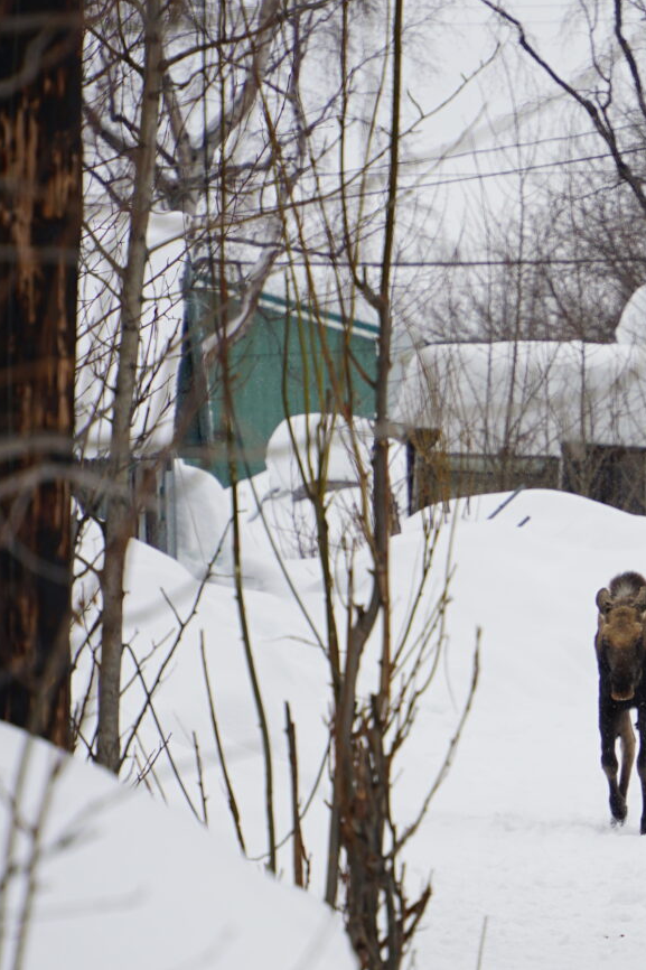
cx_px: 711
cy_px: 590
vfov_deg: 4.4
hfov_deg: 2.9
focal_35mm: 473
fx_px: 12736
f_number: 5.6
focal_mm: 200
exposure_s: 1/250
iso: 125
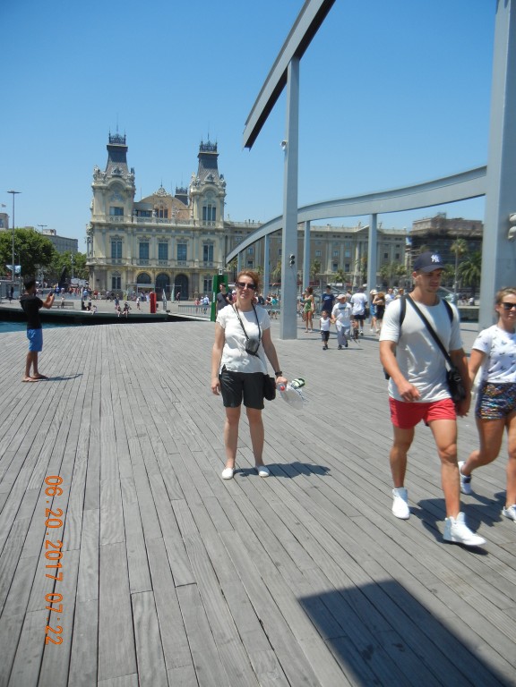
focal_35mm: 30
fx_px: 596
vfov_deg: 60.0
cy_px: 344
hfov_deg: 46.8
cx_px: 258
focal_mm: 5.4
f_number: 7
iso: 160
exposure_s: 1/438
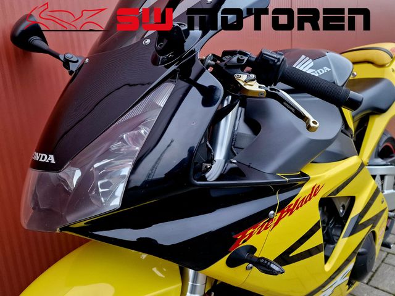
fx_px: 262
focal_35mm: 23
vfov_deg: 58.9
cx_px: 198
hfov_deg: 73.9
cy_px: 148
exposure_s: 1/100
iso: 400
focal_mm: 6.4
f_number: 1.8
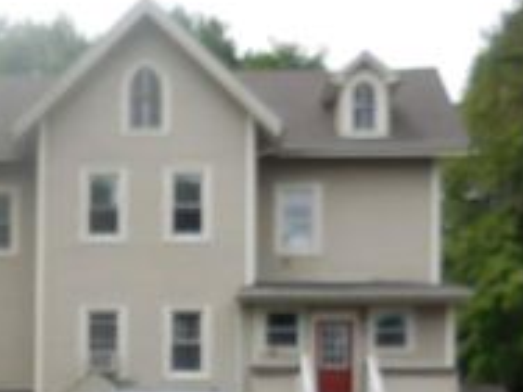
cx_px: 50
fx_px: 1330
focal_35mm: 88
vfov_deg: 16.3
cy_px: 435
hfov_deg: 21.7
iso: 125
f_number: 3.7
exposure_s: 1/640
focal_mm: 5.9
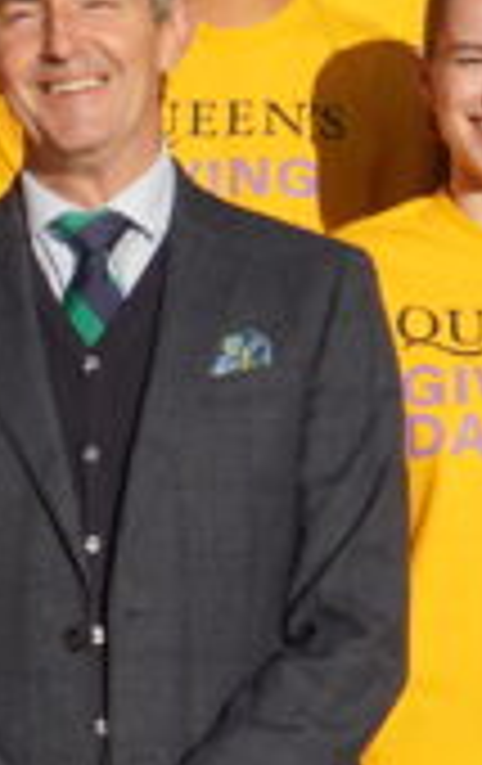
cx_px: -180
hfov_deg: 5.2
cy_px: 659
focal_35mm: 251
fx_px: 5249
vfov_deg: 8.3
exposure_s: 1/1000
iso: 100
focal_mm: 41
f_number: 4.5
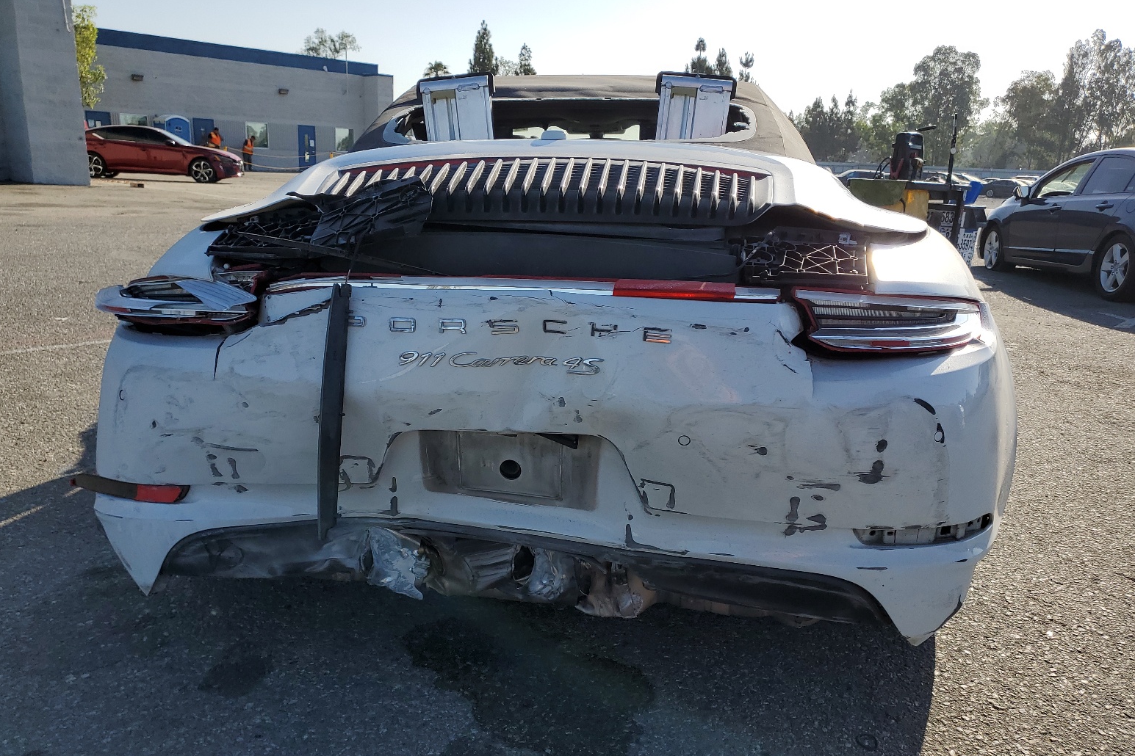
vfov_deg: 46.4
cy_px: 408
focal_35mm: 28
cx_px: 561
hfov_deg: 65.5
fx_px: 883
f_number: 1.5
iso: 50
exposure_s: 1/3333
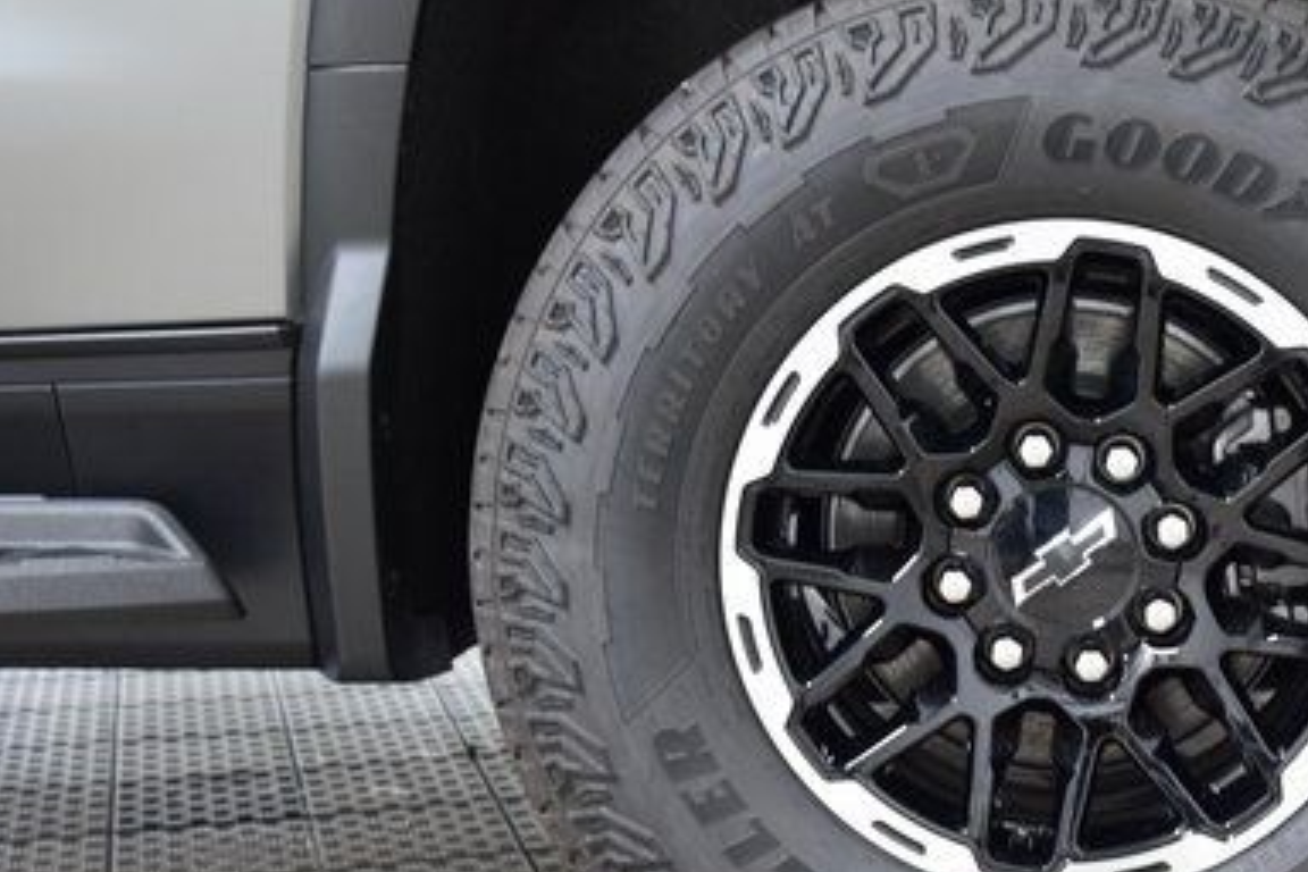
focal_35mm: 60
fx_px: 2180
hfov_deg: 32.5
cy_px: 557
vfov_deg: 22.6
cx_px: 1049
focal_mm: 24
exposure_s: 1/40
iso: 1600
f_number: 2.8
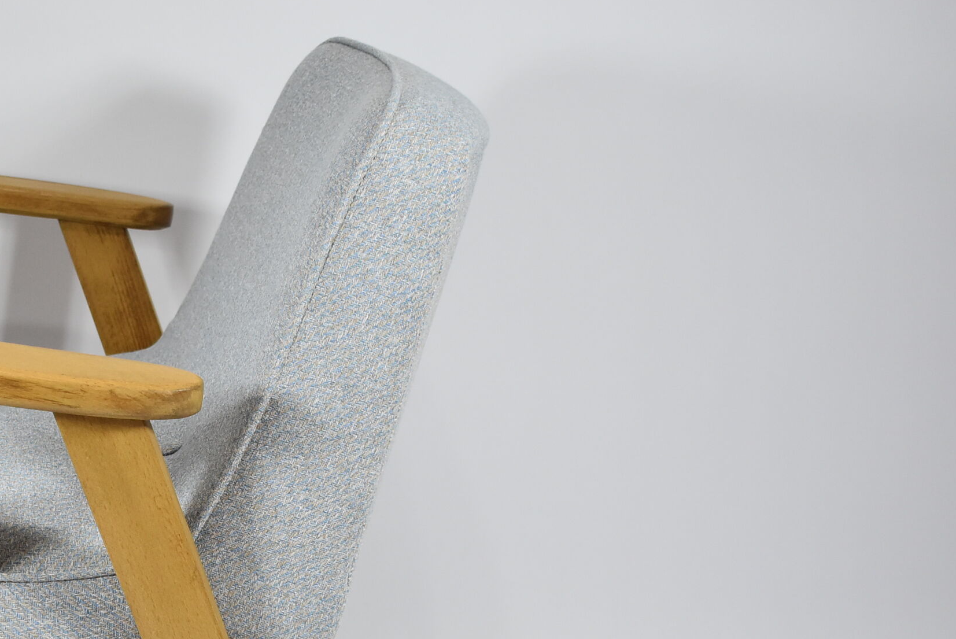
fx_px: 2020
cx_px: 131
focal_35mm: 76
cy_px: 552
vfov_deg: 17.8
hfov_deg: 25.9
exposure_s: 1/125
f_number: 4.2
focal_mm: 28
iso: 800
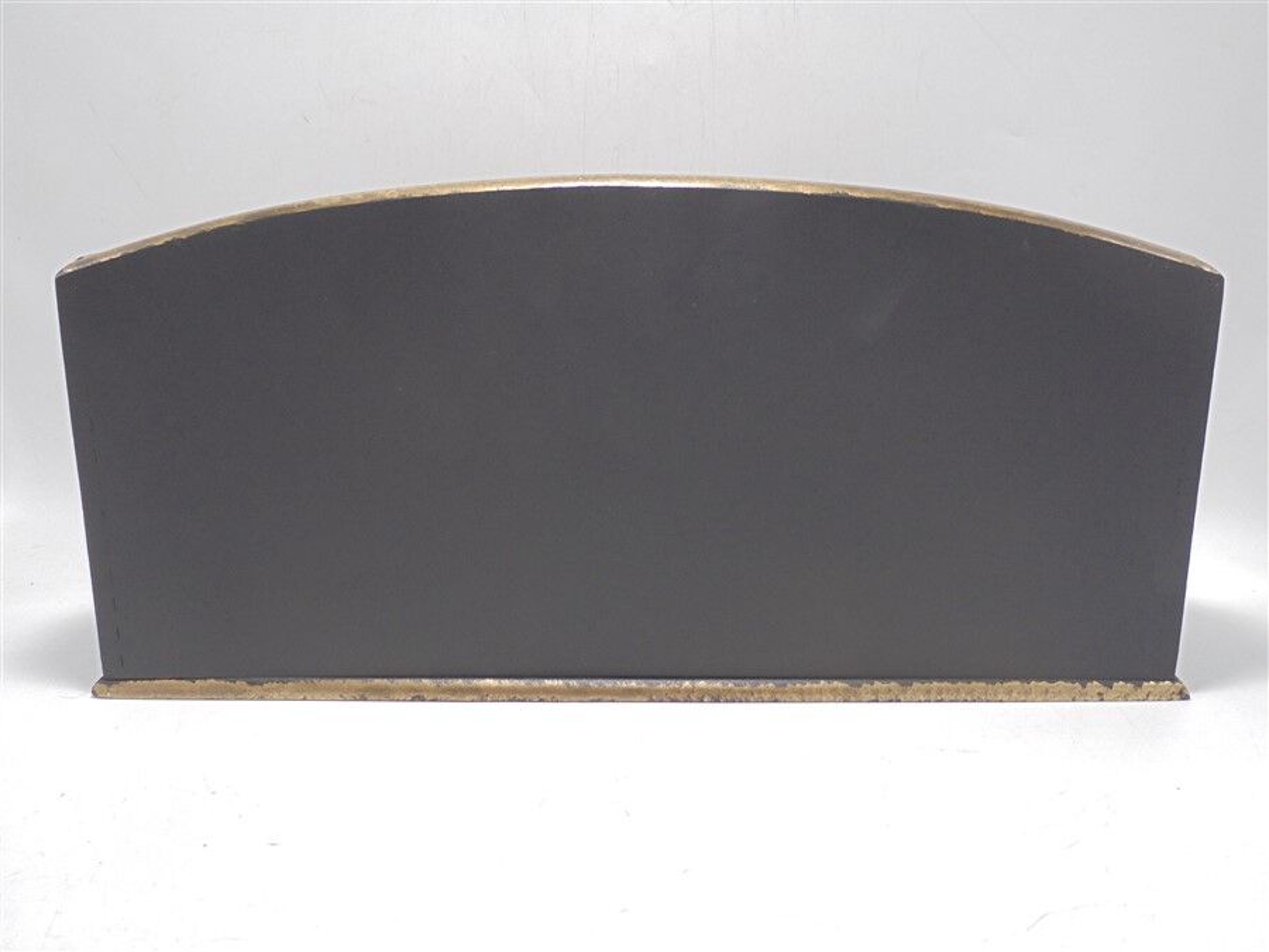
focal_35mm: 34
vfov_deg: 41.8
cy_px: 476
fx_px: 1246
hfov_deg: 54.0
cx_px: 634
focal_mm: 6.1
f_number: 4
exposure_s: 1/30
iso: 100
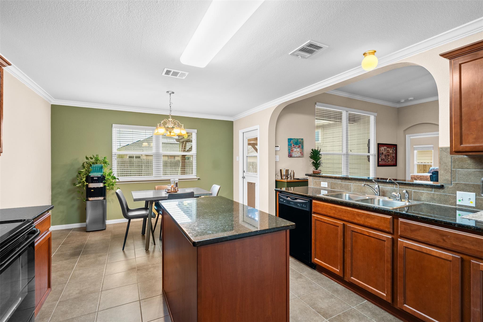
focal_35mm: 16
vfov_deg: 73.7
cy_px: 161
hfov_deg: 96.7
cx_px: 242
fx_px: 215
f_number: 10
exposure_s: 1.6
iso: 640
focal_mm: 16
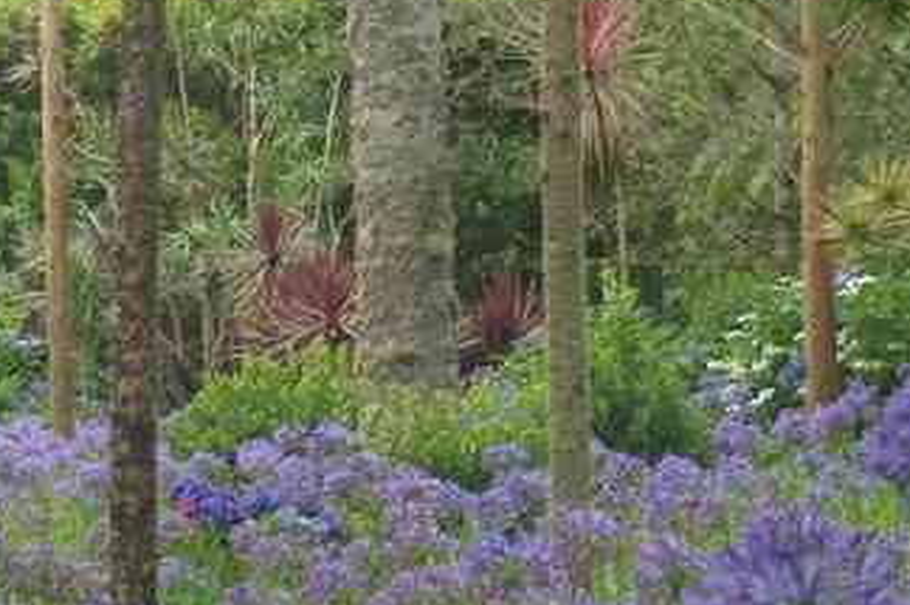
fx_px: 5041
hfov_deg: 10.3
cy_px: 490
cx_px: 424
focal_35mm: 200
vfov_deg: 6.9
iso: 800
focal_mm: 43
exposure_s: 1/80
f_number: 8
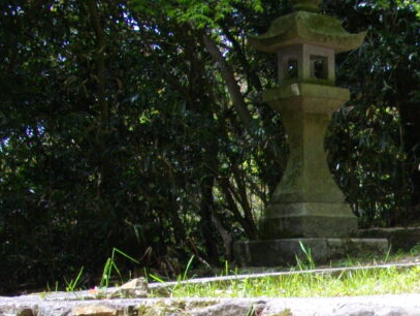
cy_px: 358
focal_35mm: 93
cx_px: 448
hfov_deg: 20.2
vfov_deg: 15.4
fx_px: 1129
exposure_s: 1/320
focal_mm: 6.2
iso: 100
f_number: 2.8
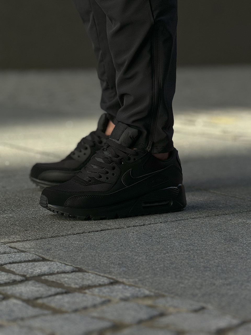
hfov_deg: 12.3
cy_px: 168
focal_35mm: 120
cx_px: 126
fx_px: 1160
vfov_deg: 16.4
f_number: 2.8
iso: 50
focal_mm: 15.66
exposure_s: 1/100
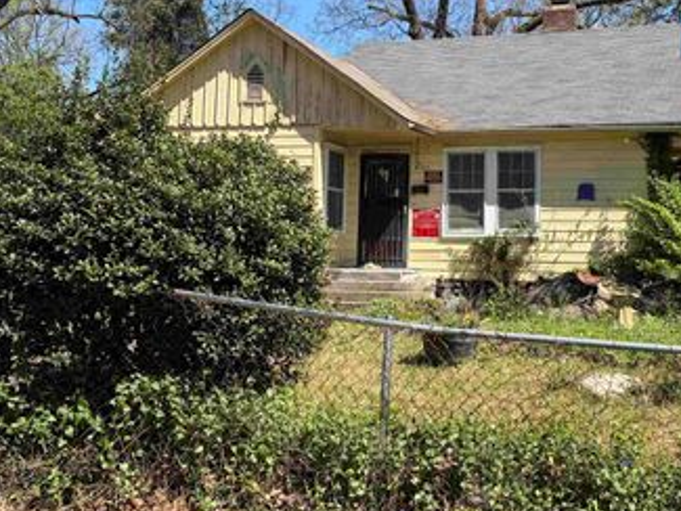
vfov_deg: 35.8
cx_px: 486
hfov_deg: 45.6
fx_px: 787
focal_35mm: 40
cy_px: 190
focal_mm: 5.96
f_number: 1.6
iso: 50
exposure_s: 1/2364
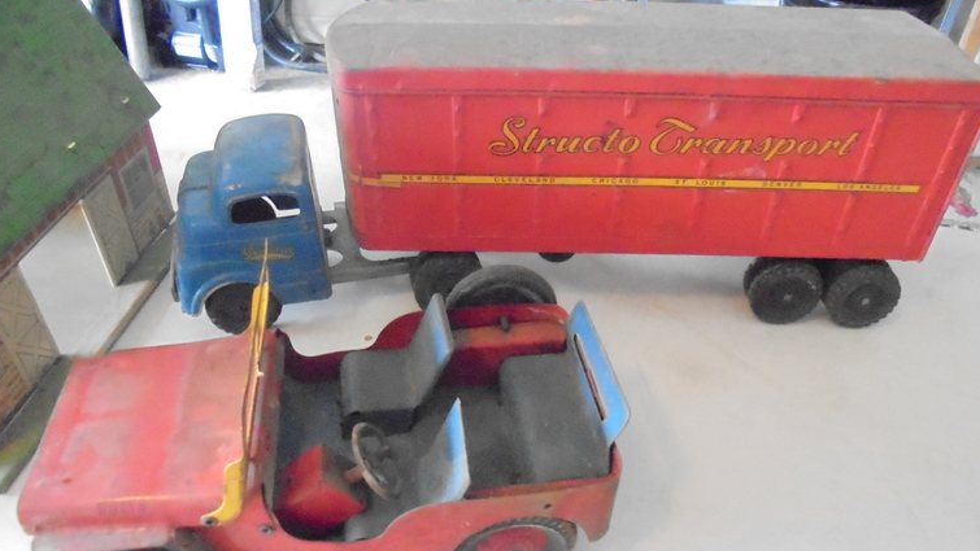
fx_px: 754
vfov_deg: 40.1
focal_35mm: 29
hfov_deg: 66.1
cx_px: 496
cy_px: 324
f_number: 3.5
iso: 1600
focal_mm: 4.6
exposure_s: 1/60
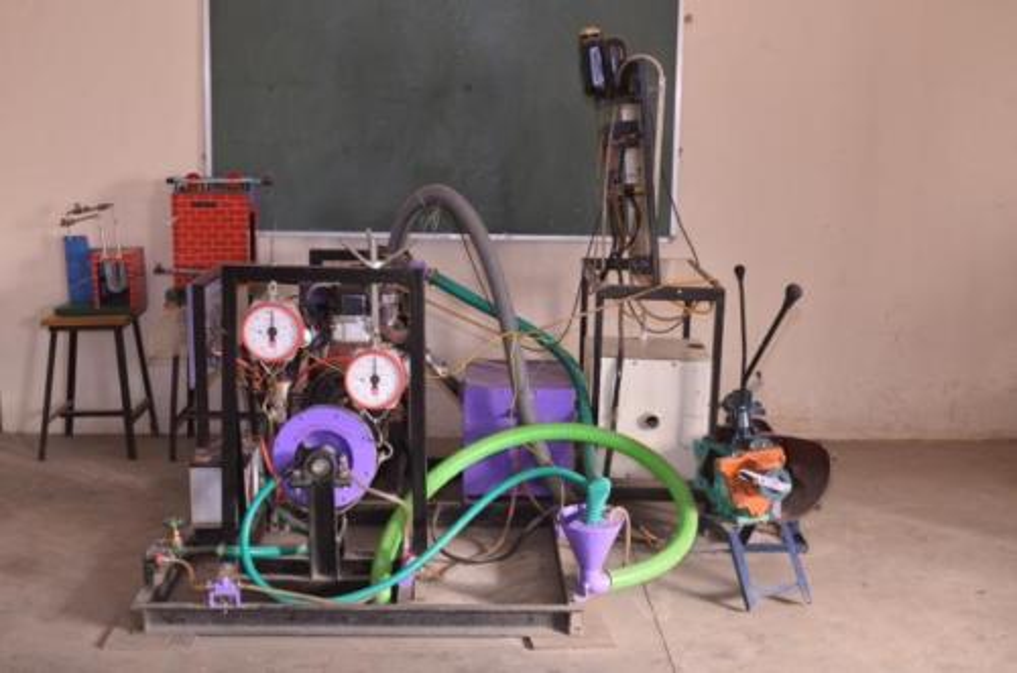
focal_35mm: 48
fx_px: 1353
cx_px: 508
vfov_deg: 27.9
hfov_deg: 41.2
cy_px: 336
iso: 125
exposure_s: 1/10
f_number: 8
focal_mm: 32
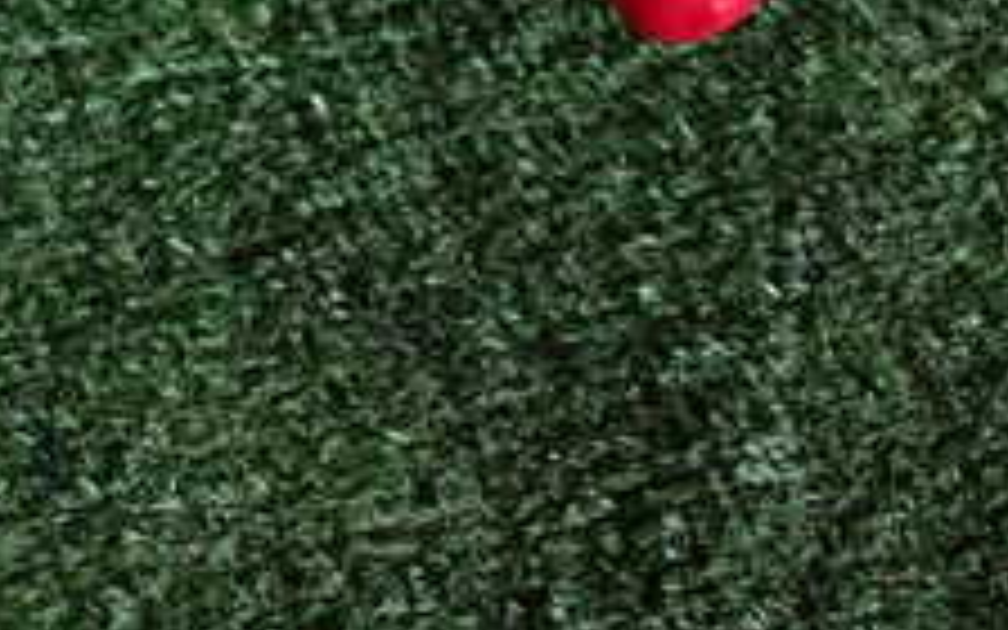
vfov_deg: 11.8
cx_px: -292
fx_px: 2967
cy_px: -144
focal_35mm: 108
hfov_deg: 18.0
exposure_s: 1/125
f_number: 2.7
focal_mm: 6.83
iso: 800
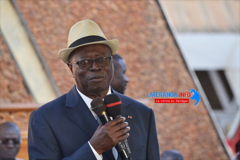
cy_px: 80
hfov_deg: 8.1
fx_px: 1700
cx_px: 120
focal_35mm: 255
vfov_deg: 5.4
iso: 100
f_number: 5.3
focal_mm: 170
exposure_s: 1/60
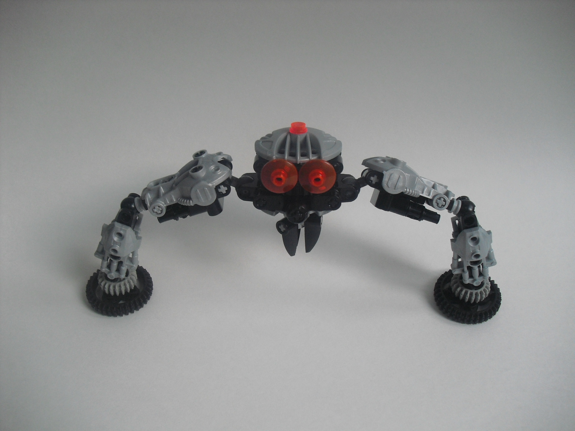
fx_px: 598
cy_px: 216
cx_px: 288
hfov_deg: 51.4
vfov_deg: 39.7
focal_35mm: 36
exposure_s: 1/100
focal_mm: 6.3
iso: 200
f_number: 3.1
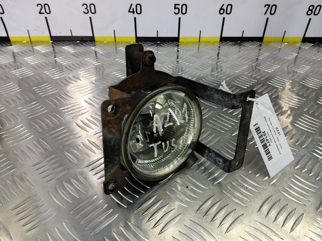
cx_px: 161
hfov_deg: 73.9
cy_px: 120
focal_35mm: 23
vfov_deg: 58.9
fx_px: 214
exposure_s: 1/33.3
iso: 107
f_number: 1.6
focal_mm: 4.11
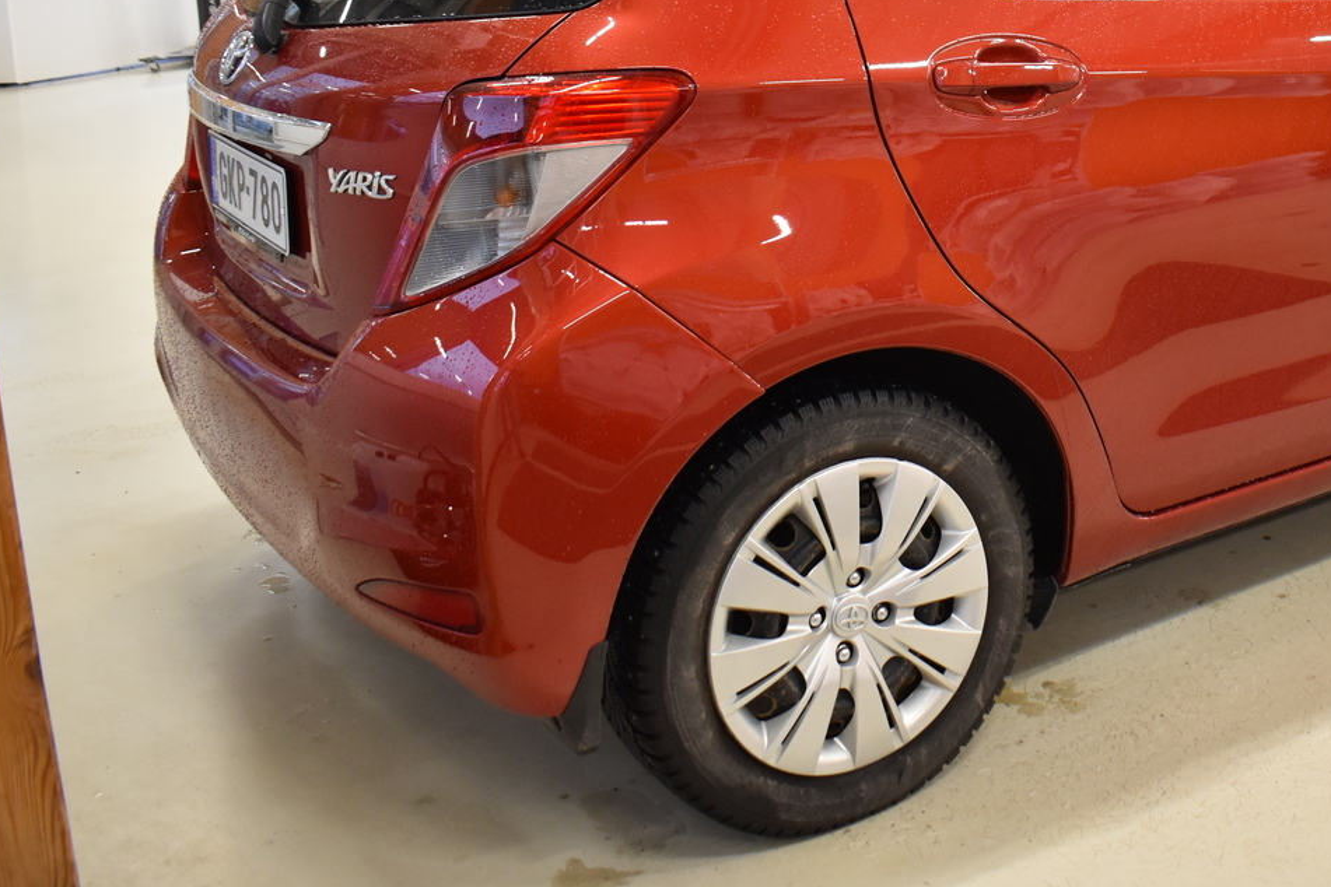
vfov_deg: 28.6
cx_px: 1005
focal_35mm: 46
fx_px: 1701
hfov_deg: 41.4
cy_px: 178
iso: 900
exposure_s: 1/60
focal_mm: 18
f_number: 3.5
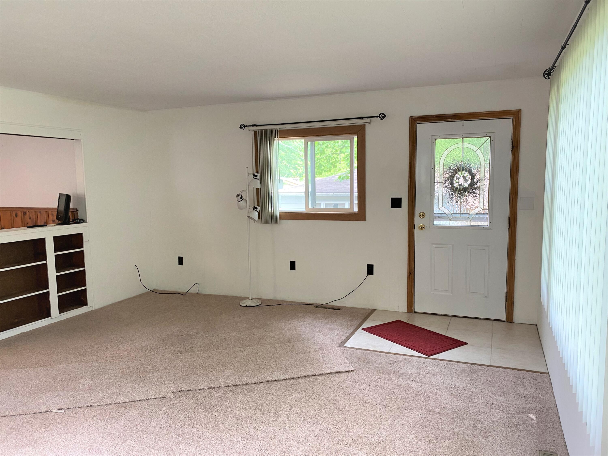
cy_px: 228
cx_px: 304
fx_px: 457
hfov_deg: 67.3
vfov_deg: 53.1
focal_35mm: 26
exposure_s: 1/60
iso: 80
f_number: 1.8
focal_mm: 4.25
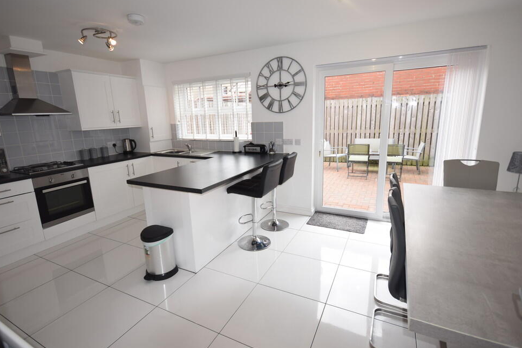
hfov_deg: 89.1
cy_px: 172
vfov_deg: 66.6
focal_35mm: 18
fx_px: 265
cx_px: 252
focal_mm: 11.5
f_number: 5.6
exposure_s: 1/125
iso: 220
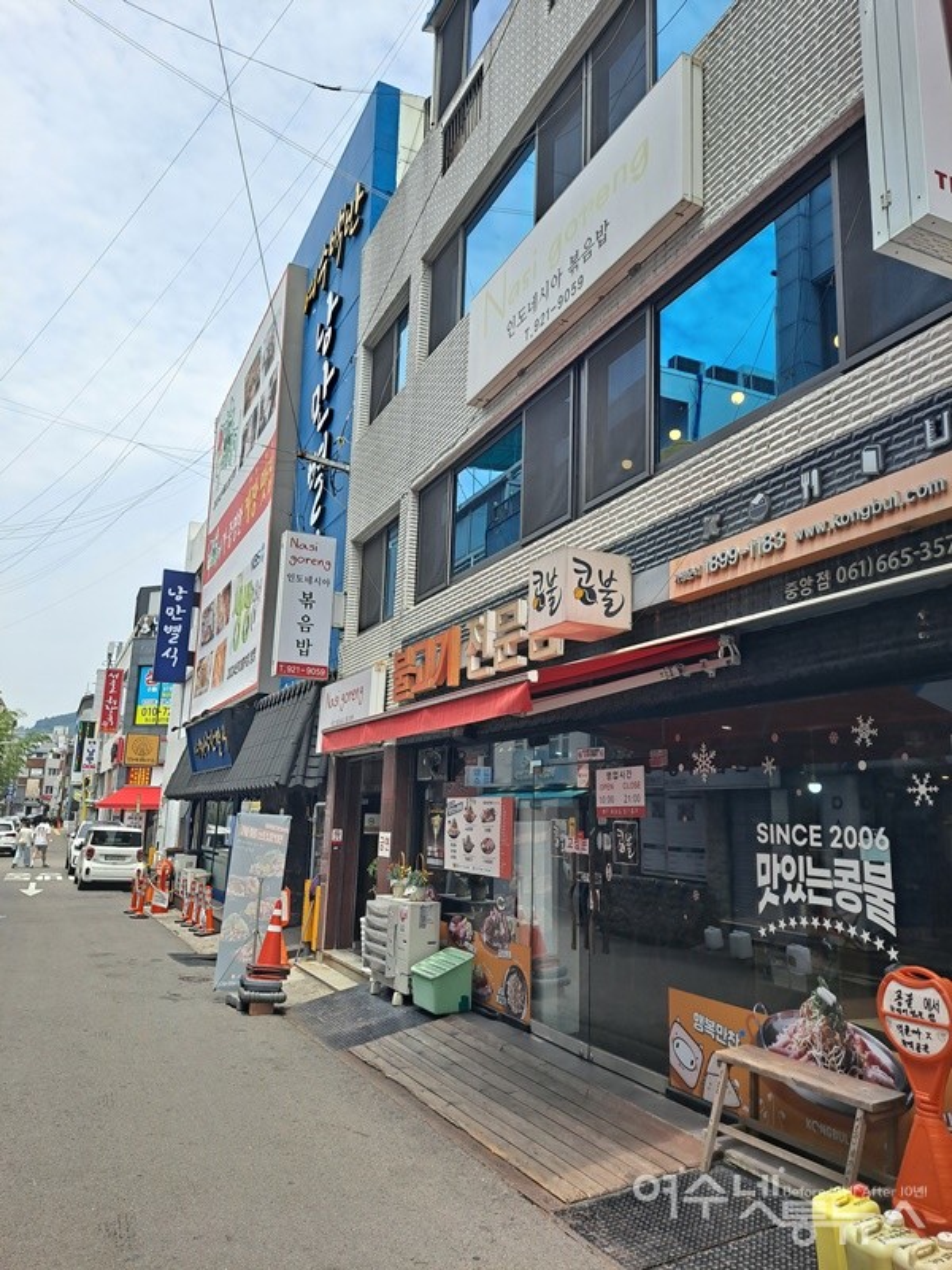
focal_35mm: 24
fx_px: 880
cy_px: 635
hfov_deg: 56.8
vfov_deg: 71.6
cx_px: 476
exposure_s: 1/1198
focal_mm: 5.23
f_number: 1.8
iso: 25
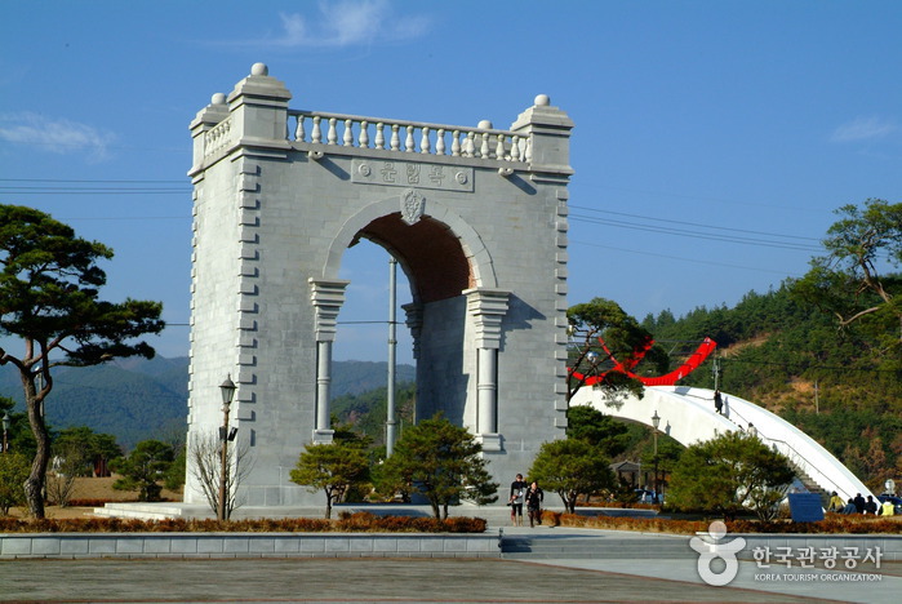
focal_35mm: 69
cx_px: 451
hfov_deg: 29.2
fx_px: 1731
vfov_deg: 19.8
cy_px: 302
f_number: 13
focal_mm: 46
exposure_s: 1/750
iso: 800
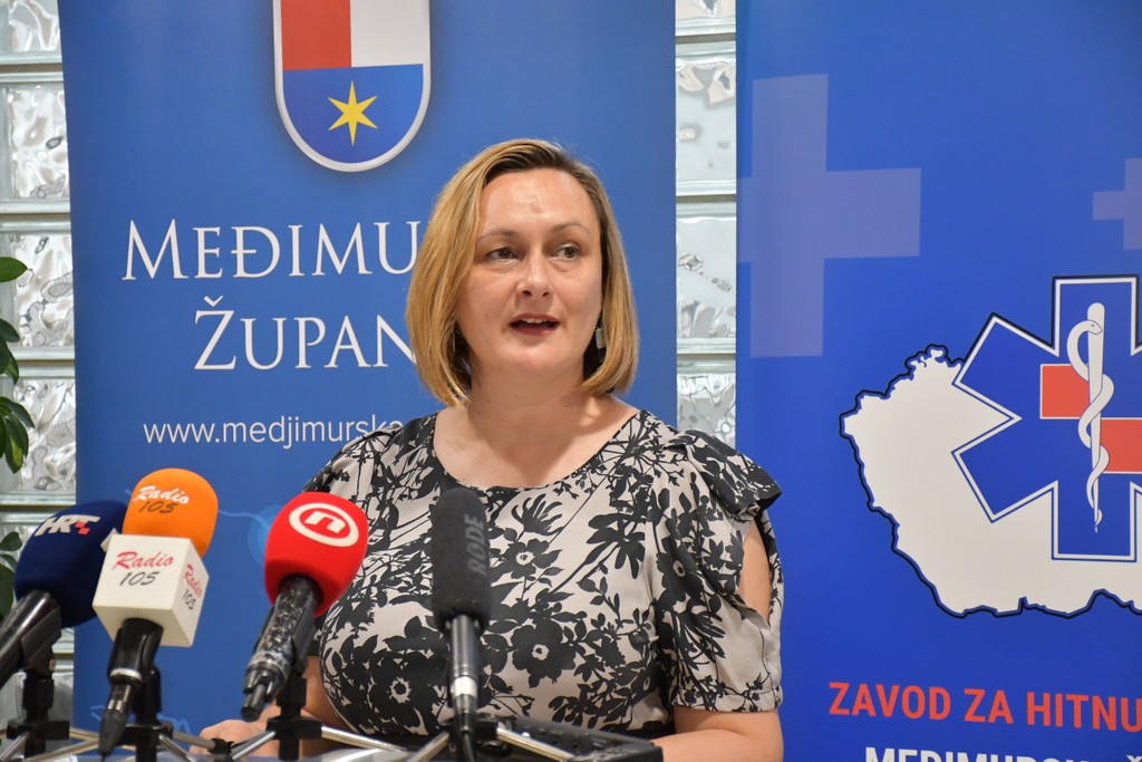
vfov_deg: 13.8
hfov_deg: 20.6
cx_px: 571
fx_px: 3141
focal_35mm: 99
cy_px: 381
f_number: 5
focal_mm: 66
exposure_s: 1/125
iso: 4000
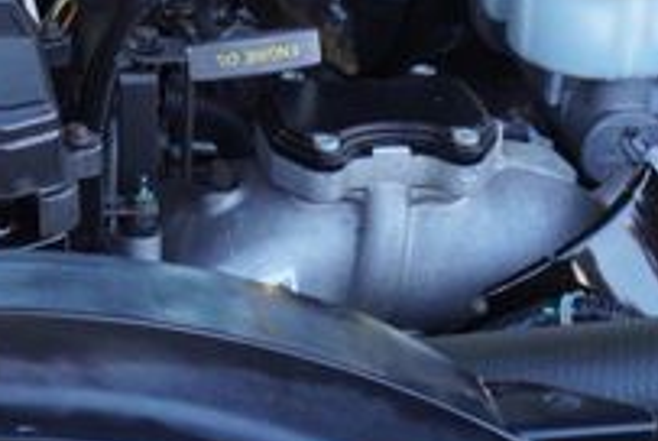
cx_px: -42
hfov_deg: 16.5
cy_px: 146
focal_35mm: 121
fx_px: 2215
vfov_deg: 11.4
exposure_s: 1/160
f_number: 4
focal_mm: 16
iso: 400
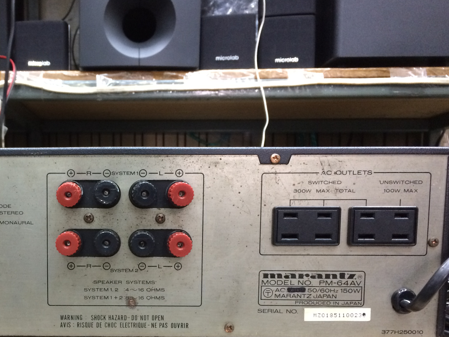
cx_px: 113
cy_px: 258
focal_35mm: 45
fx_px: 584
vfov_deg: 31.5
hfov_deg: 40.9
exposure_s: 1/20
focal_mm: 4.15
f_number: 2.2
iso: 250
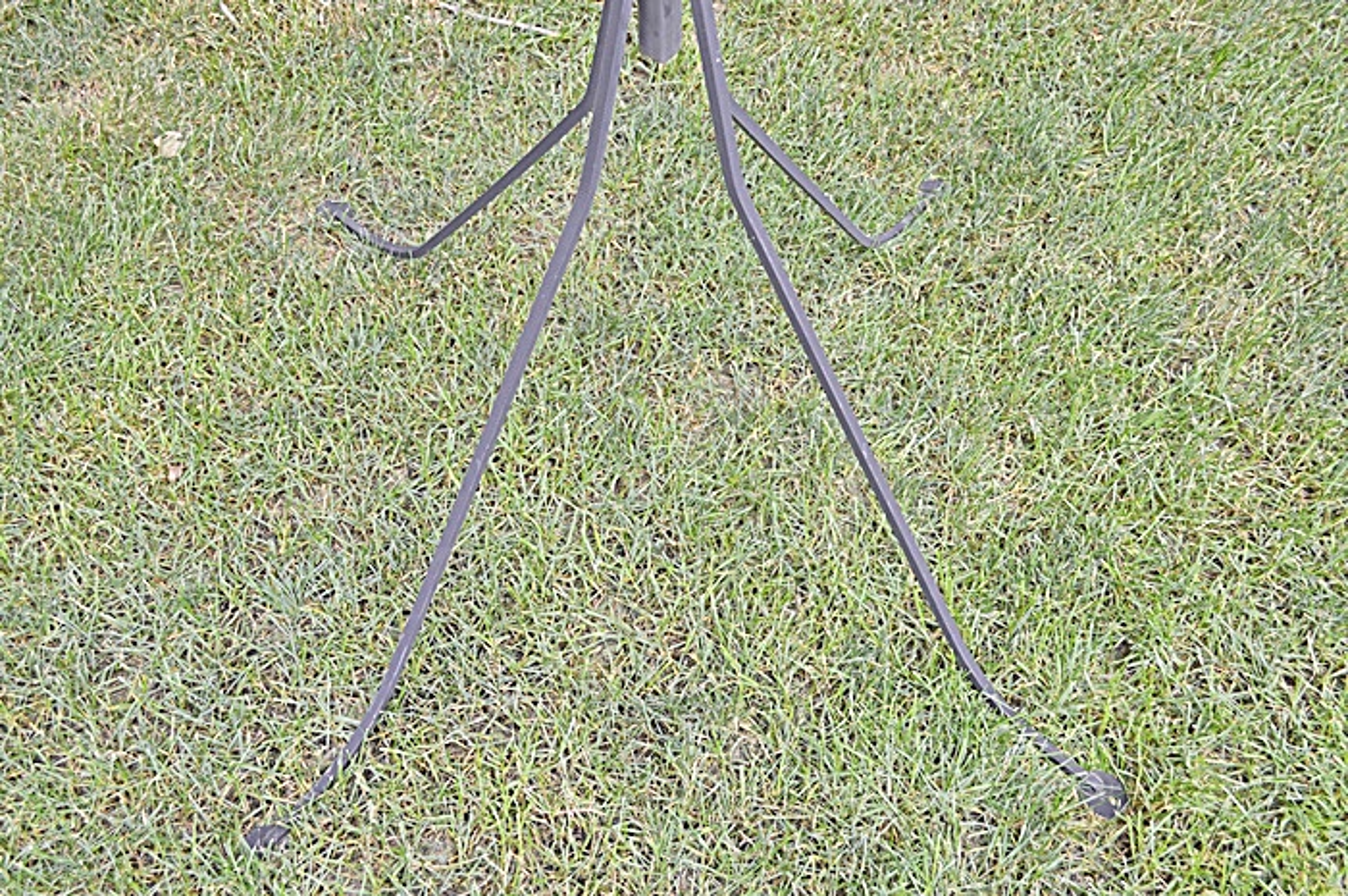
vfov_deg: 39.9
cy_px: 448
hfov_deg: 57.3
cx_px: 674
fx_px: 1234
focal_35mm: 33
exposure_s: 1/125
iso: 360
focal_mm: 22
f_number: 5.6
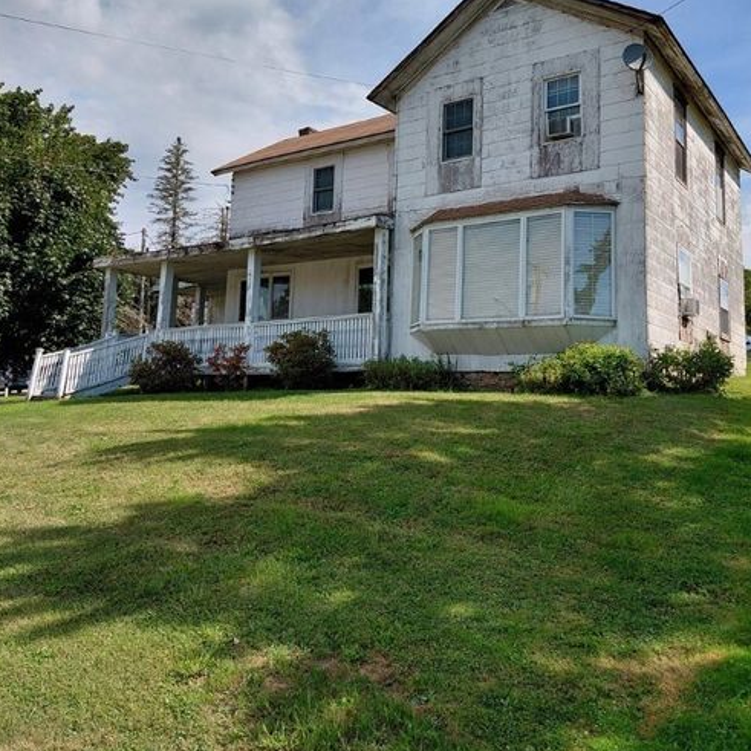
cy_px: 287
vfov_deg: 53.5
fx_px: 736
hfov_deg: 54.0
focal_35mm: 30
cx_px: 376
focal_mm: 4.69
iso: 50
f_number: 1.8
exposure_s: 1/2492
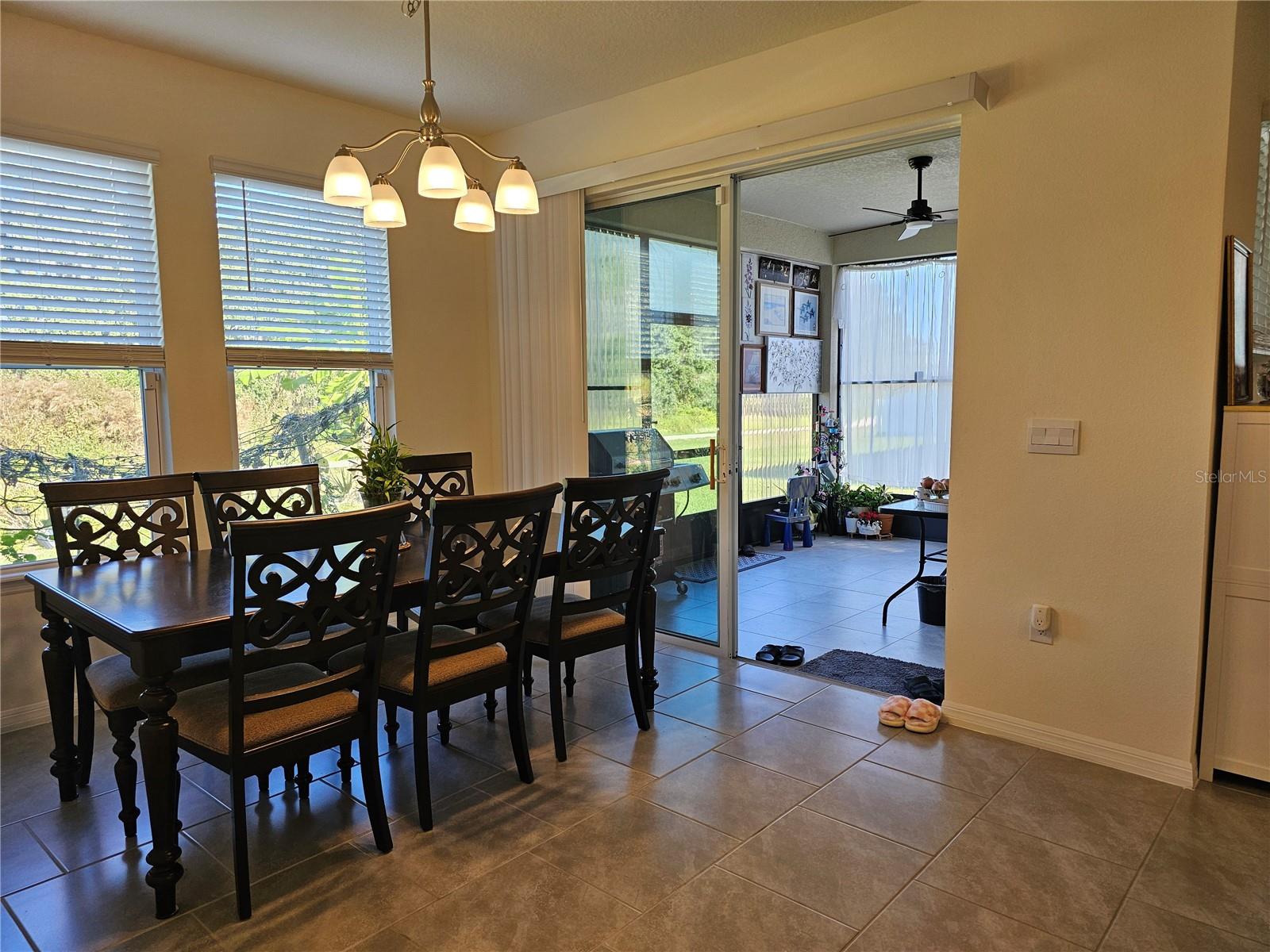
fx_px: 844
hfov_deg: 73.9
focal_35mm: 23
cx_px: 635
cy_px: 476
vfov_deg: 58.9
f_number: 1.7
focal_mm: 6.3
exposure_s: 1/120
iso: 80
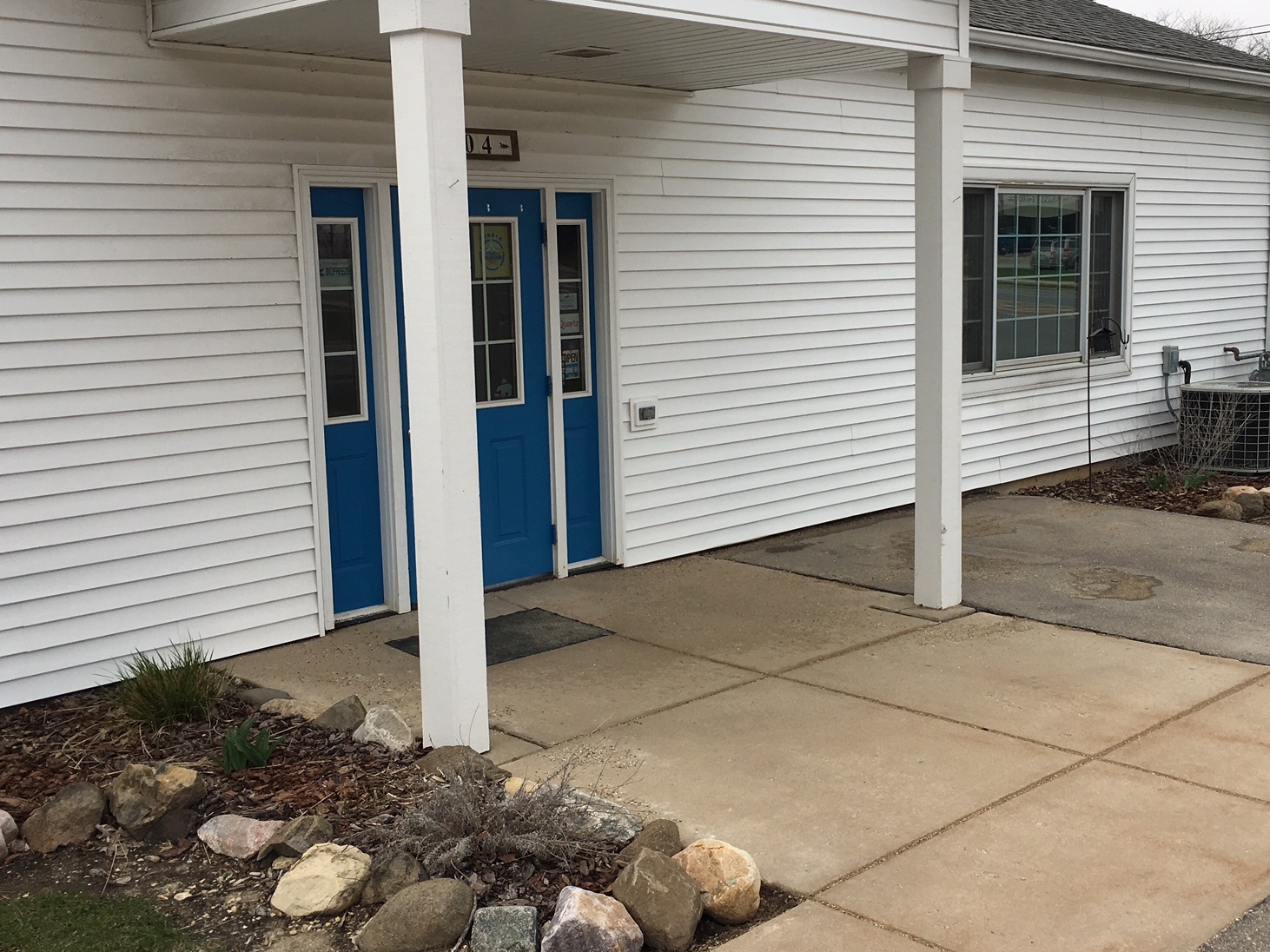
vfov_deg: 35.9
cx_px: 723
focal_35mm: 40
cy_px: 463
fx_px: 1467
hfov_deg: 46.7
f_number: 2.2
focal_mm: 4.15
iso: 25
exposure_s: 1/1508
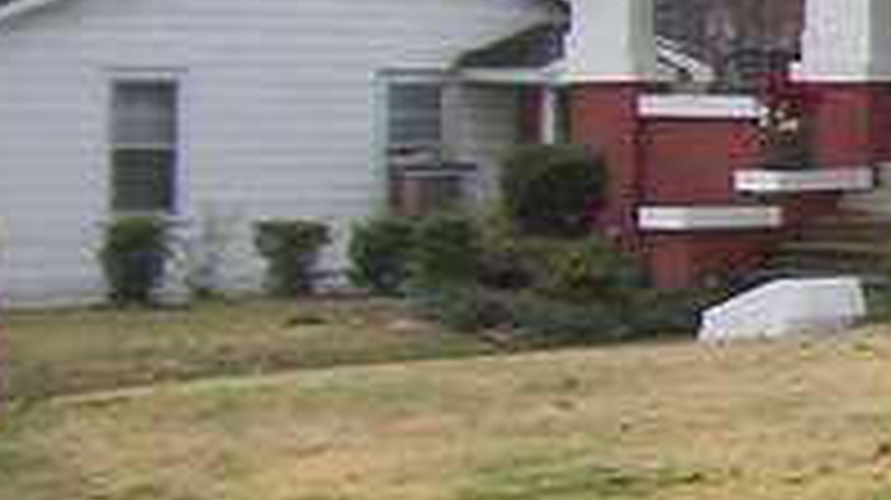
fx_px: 3753
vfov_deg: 7.6
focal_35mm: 159
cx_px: 1737
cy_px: -9
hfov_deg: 12.1
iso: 100
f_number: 2.76
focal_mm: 5.54
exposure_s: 1/406
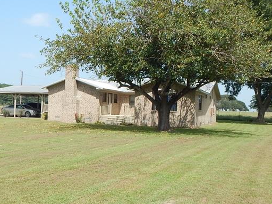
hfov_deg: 42.9
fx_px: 346
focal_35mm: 44
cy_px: 112
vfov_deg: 32.9
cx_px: 133
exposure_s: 1/1250
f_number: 3
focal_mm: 4
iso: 125
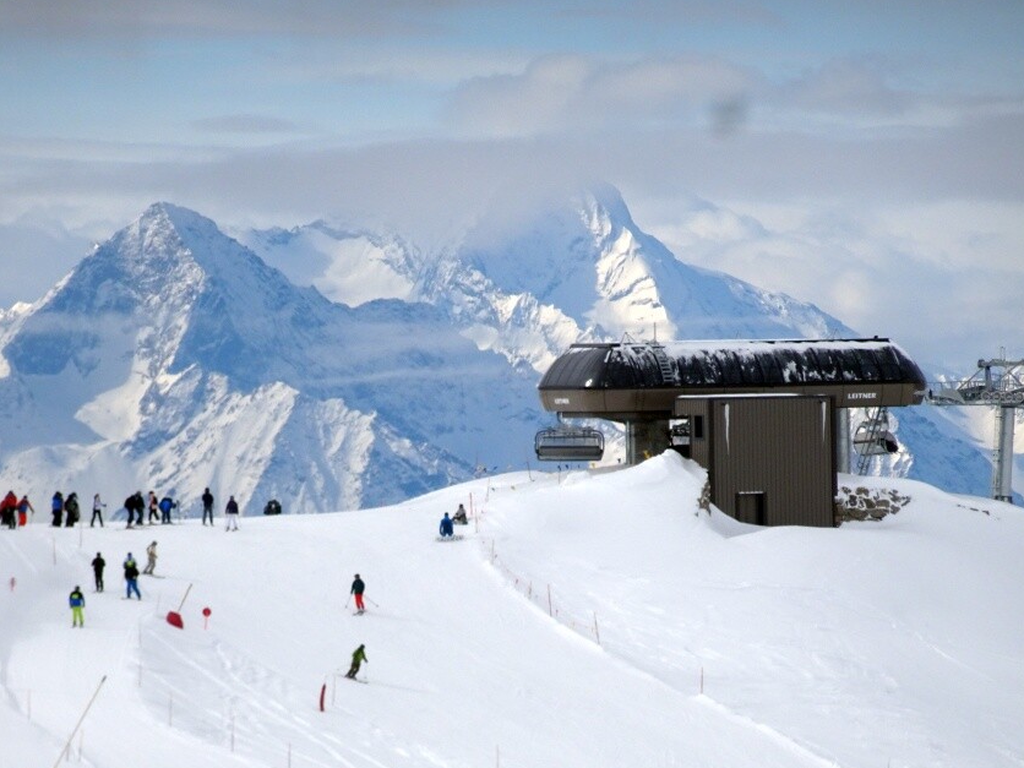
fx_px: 12868
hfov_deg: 4.6
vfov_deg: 3.4
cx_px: 566
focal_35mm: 435
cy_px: 414
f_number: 6.3
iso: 80
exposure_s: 1/1250
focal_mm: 60.59
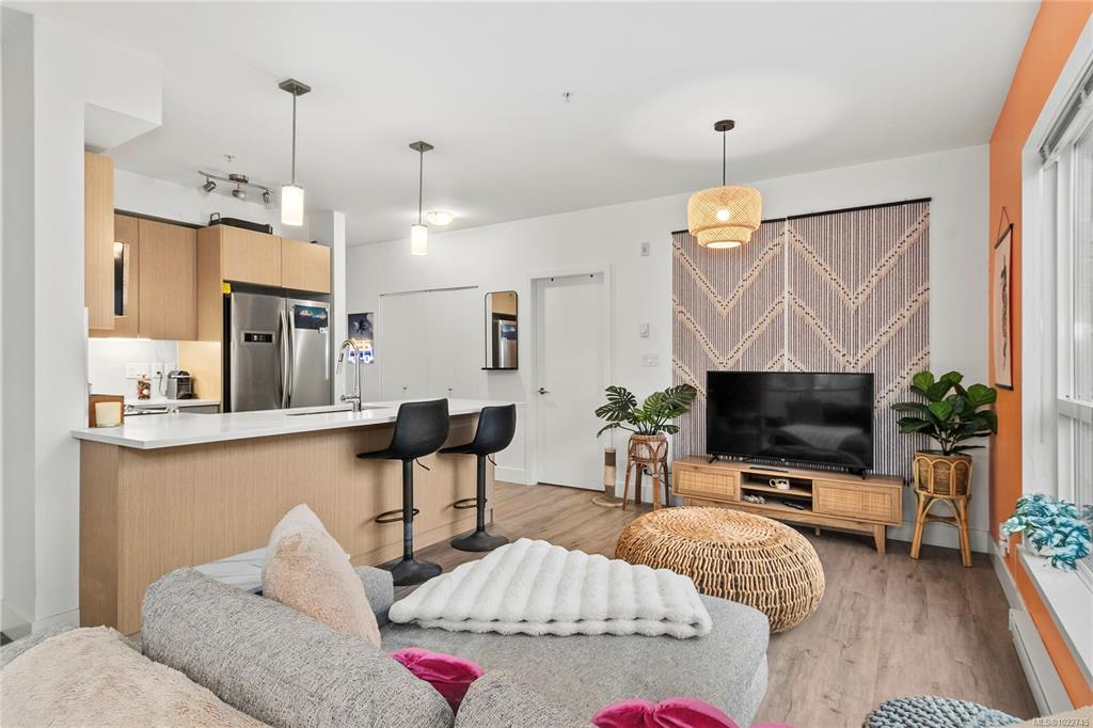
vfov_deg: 67.3
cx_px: 546
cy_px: 364
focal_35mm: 18
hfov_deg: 90.0
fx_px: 546
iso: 320
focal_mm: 12
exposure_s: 1/8
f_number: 8
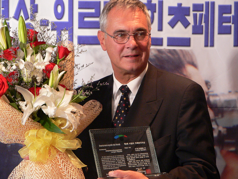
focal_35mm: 139
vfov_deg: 10.7
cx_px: 119
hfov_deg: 14.2
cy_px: 90
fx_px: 956
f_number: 2.8
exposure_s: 1/30
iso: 200
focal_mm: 18.3
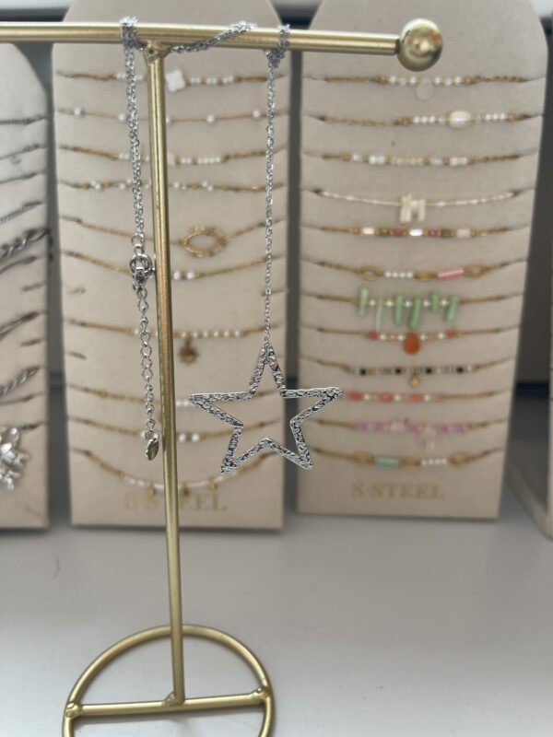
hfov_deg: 54.9
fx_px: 533
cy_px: 368
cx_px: 276
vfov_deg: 69.4
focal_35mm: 25
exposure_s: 1/121
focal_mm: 5.1
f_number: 1.6
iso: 100
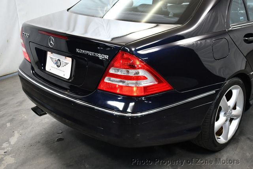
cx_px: 126
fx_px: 309
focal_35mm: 44
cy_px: 84
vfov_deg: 30.6
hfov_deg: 44.5
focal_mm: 22
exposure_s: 1/125
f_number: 3.8
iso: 1400
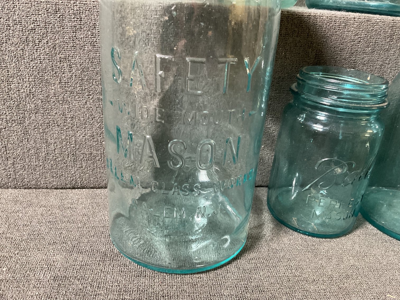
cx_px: 200
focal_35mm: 29
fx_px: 335
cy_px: 150
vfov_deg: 48.2
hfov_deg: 61.7
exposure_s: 1/40
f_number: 1.8
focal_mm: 3
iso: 250
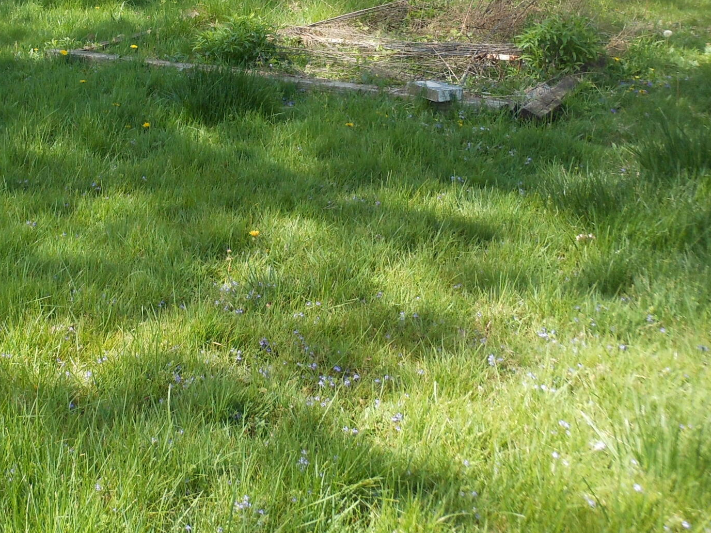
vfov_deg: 22.9
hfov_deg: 30.5
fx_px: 1253
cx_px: 99
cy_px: -15
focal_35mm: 61
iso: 80
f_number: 3.7
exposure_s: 1/200
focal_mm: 5
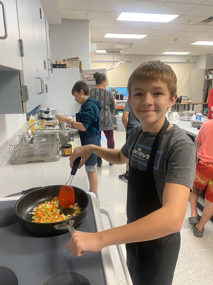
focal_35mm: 26
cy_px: 142
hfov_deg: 53.1
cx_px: 106
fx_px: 213
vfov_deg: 67.3
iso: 200
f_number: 1.8
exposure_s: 1/60
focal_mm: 4.25
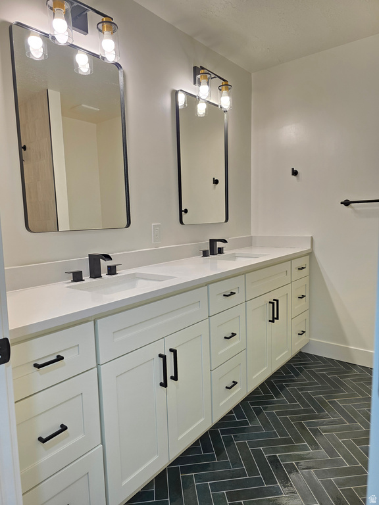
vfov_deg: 73.9
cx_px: 190
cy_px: 252
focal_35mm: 23
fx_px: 336
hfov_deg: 58.9
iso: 250
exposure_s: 1/120
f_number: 1.7
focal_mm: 6.3
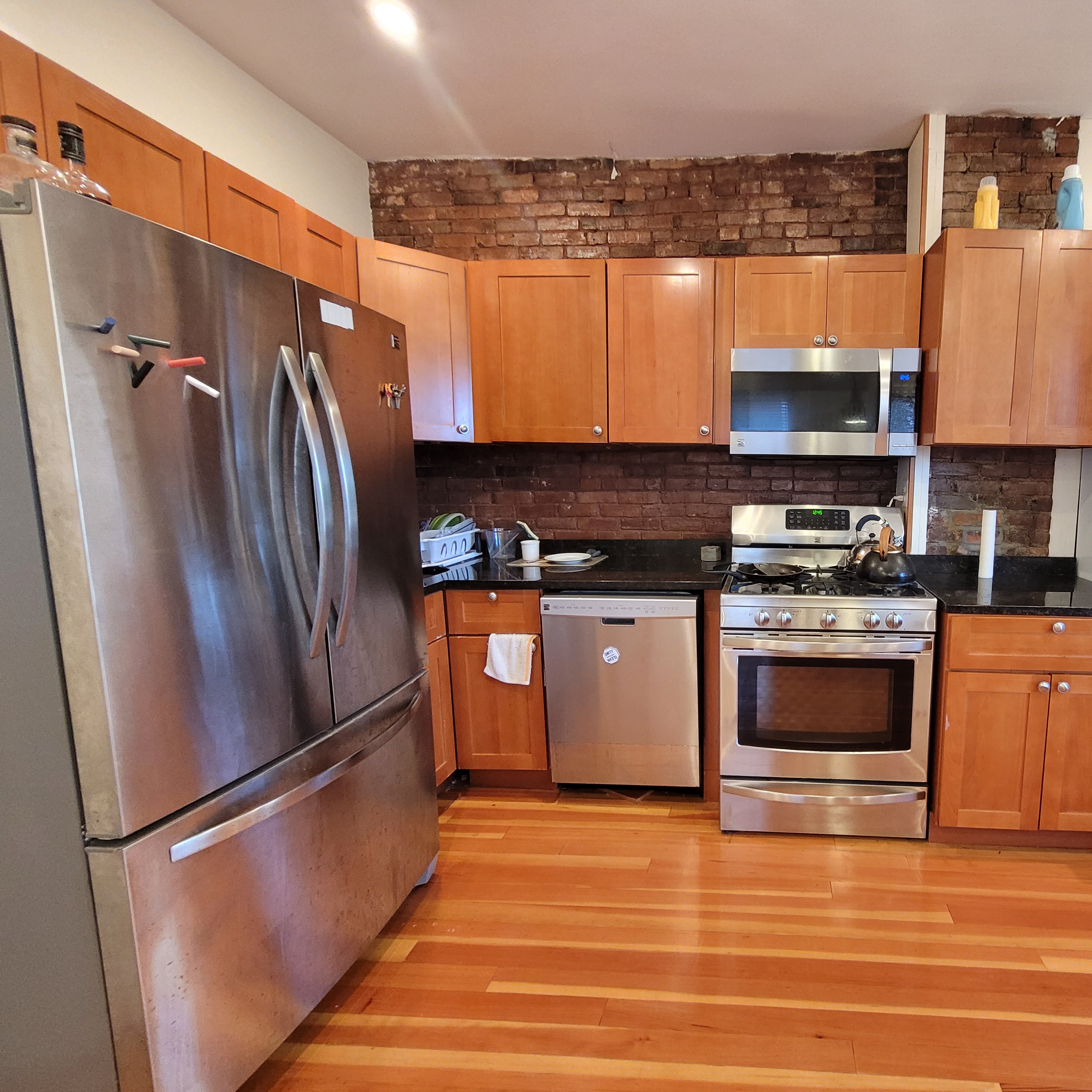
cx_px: 726
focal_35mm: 16
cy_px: 550
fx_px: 571
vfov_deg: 87.4
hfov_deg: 84.5
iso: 320
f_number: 2.2
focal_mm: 1.74
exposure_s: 1/29
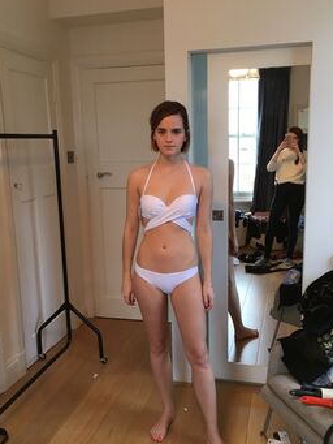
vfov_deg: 53.9
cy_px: 227
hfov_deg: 41.8
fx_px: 436
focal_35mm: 34
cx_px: 169
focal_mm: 4.15
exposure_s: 1/33
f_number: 2.2
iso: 80
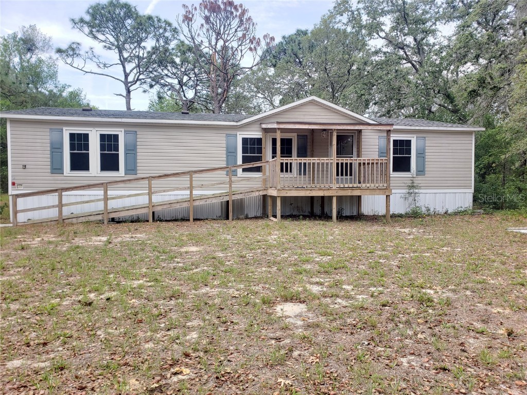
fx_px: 396
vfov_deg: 53.1
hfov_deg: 67.3
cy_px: 198
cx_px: 264
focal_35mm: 26
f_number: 2.4
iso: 50
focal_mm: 4.3
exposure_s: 1/239
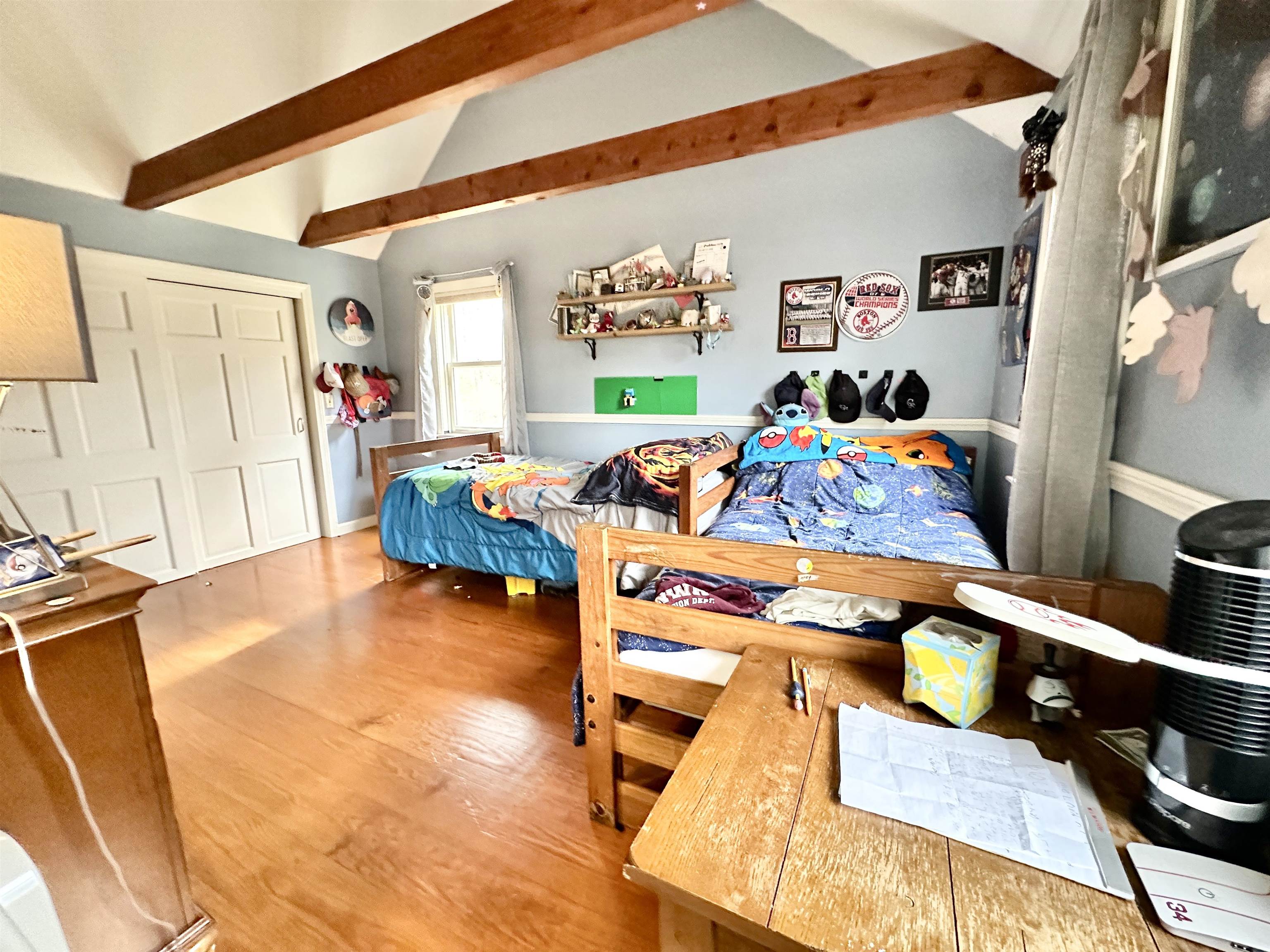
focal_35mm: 14
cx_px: 635
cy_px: 476
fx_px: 514
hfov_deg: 102.1
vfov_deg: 85.7
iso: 800
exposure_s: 1/60
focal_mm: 2.22
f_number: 2.2
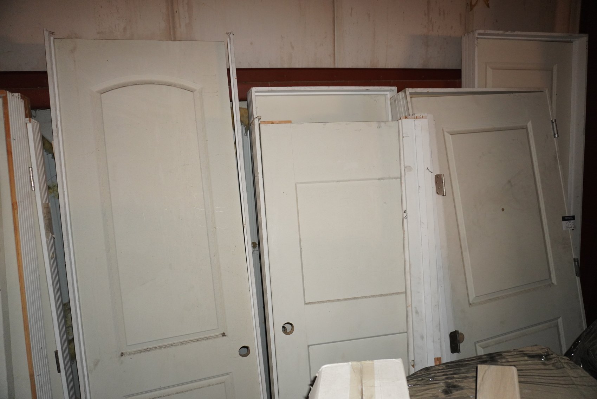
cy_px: 200
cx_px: 298
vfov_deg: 53.2
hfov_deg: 73.7
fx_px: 398
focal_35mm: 24
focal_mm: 16
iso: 1250
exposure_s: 1/160
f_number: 3.5
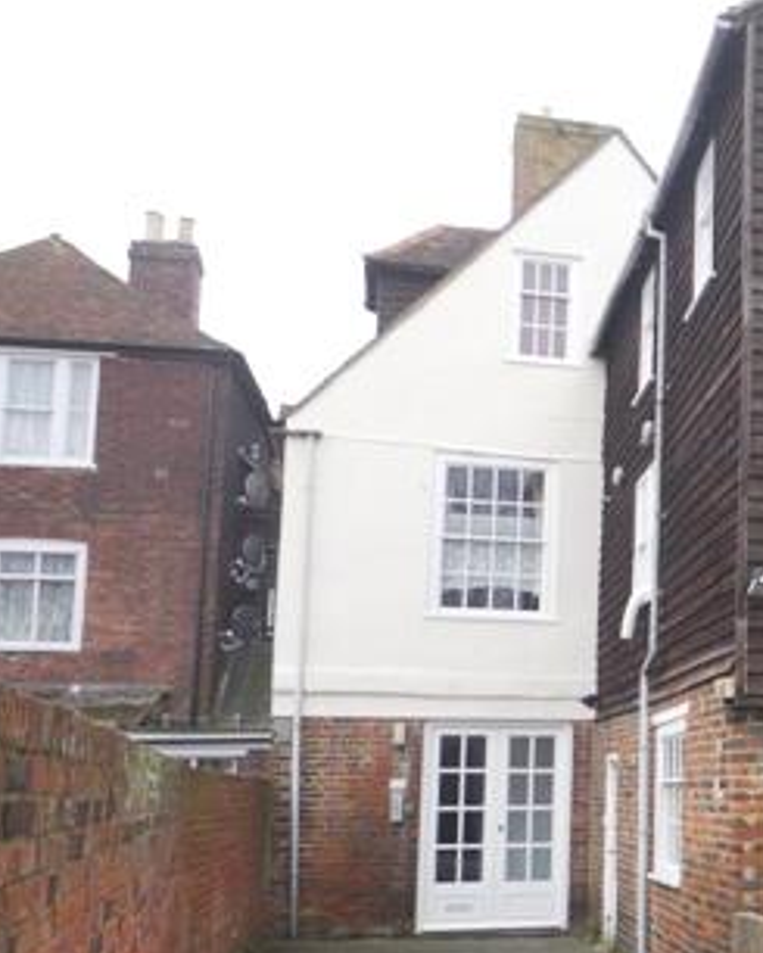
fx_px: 1439
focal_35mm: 51
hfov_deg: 26.6
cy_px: 589
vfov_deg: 36.5
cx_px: 897
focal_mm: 4.4
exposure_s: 1/400
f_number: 2.8
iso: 100
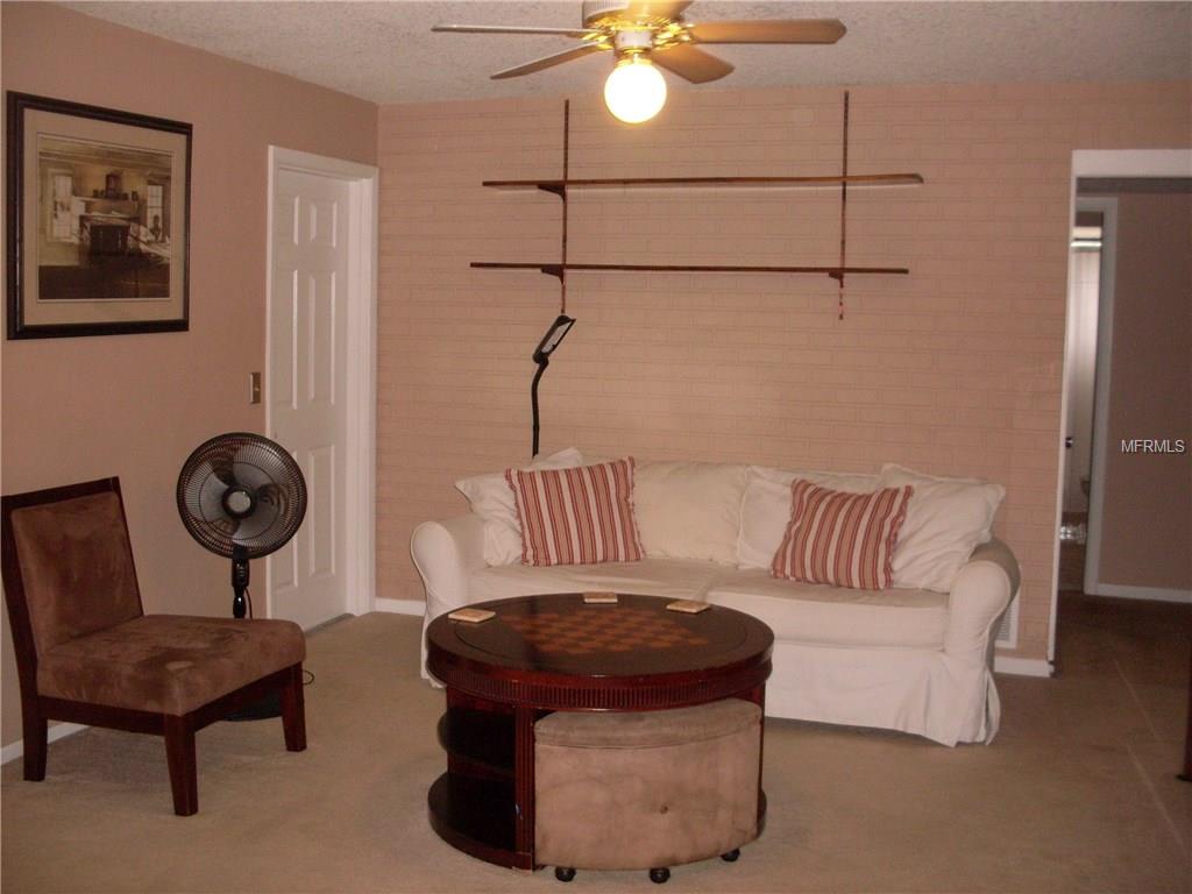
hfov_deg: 49.0
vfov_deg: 37.7
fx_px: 1309
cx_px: 596
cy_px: 447
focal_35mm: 38
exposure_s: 1/45
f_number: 2.8
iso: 120
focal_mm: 6.3
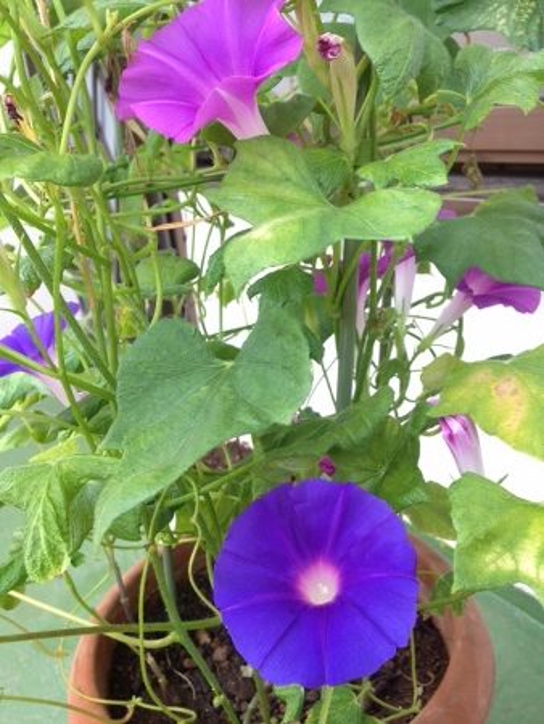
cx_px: 272
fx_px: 691
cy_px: 362
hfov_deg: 43.0
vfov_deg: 55.3
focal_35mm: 33
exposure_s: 1/30
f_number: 2.4
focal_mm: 4.12
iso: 50
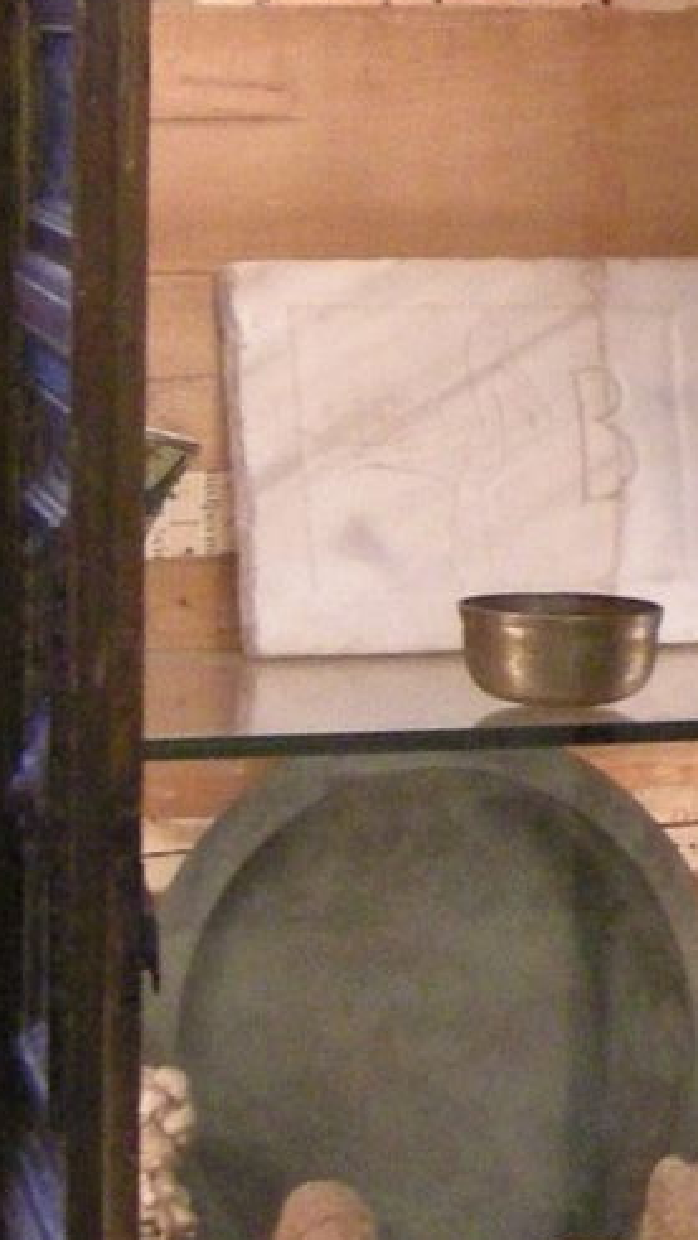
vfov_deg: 12.6
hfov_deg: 7.0
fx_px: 5590
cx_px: 1154
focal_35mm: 170
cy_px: 372
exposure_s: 1/15.8
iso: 400
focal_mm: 7.5
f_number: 2.7
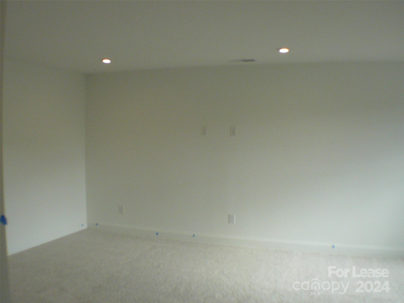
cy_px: 152
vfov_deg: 30.9
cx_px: 202
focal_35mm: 47
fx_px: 549
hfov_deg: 40.4
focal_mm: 7
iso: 200
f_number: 3.3
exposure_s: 1/250
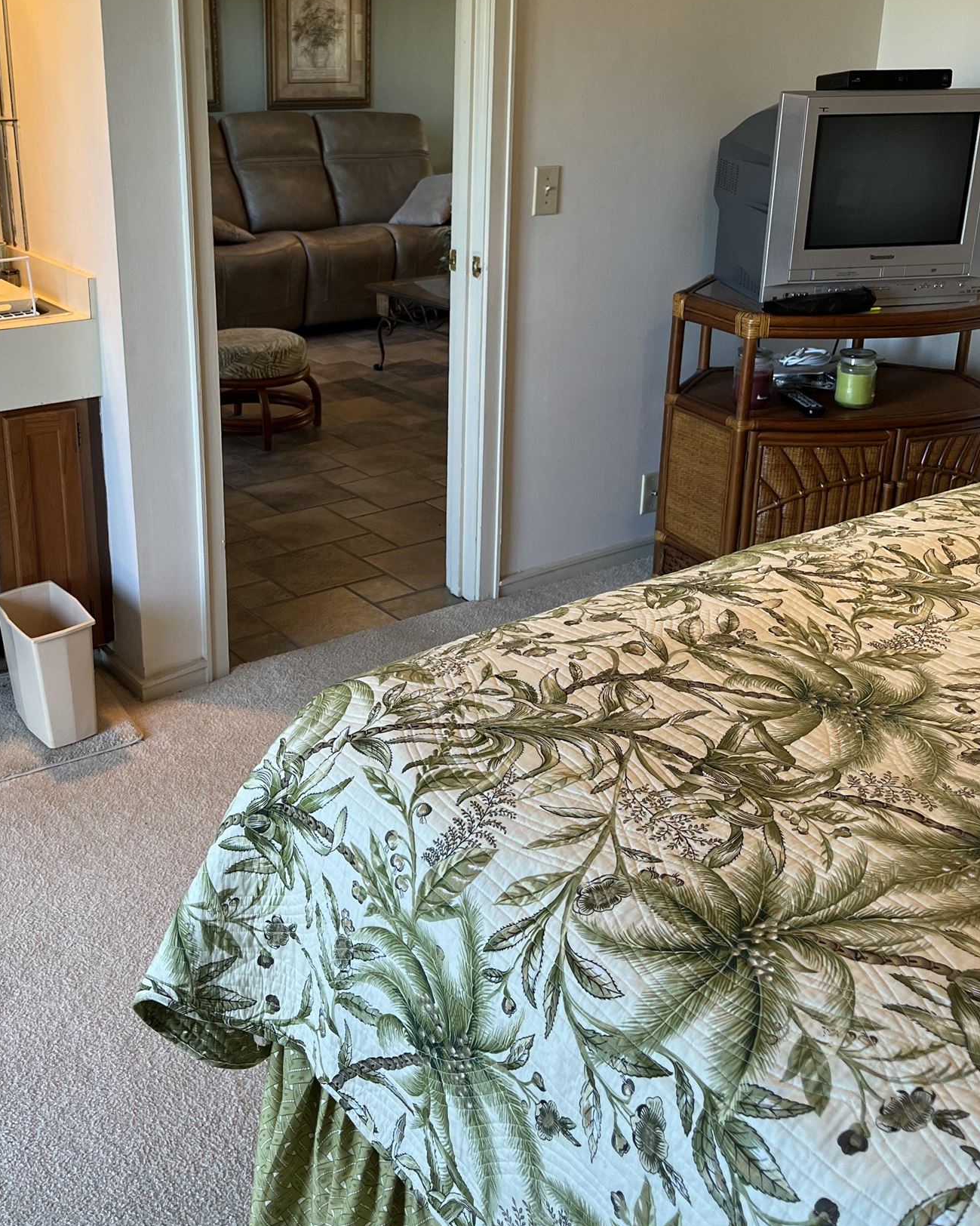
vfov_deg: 49.7
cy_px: 450
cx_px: 370
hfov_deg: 40.9
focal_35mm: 36
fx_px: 1305
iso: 125
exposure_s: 1/120
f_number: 1.6
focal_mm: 5.1
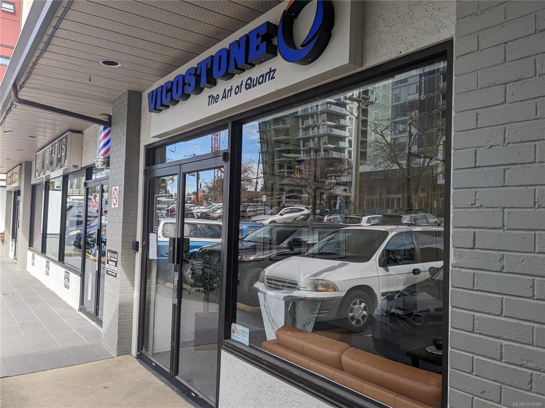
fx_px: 425
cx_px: 272
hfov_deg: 65.3
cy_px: 204
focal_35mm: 27
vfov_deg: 51.4
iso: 50
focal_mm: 4.38
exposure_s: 1/806
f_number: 1.73
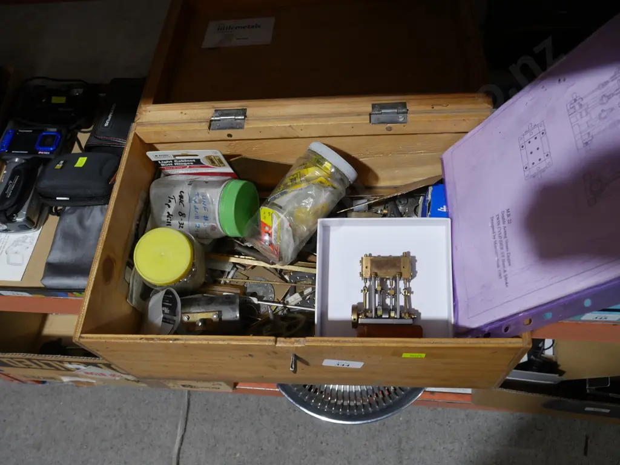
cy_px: 232
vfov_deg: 49.7
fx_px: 502
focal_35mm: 28
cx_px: 310
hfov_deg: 63.4
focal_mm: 14
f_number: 5.6
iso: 500
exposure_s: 1/60
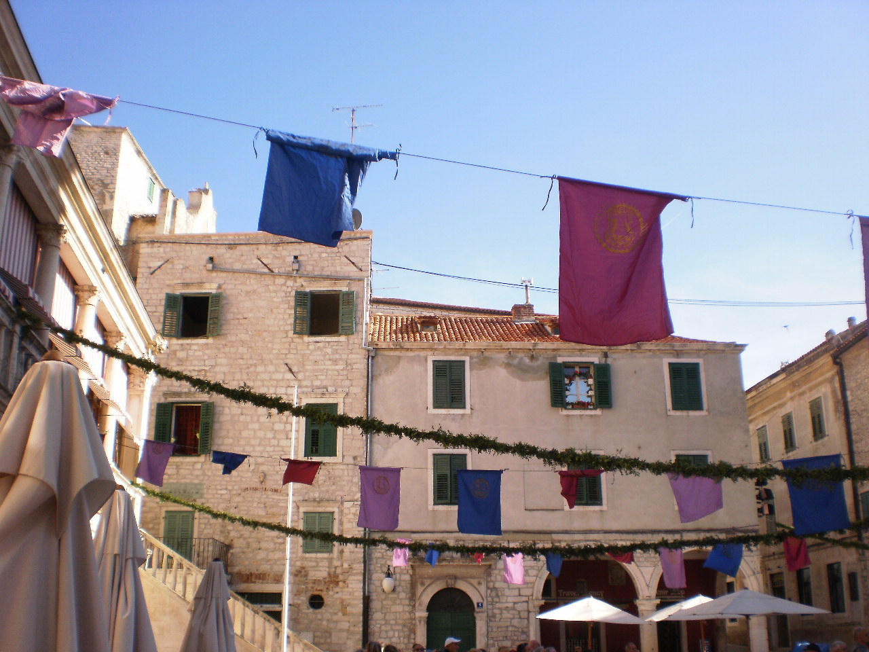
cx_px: 434
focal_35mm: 38
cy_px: 326
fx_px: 954
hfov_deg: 49.0
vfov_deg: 37.7
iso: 100
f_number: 4.6
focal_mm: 6.3
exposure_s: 1/400
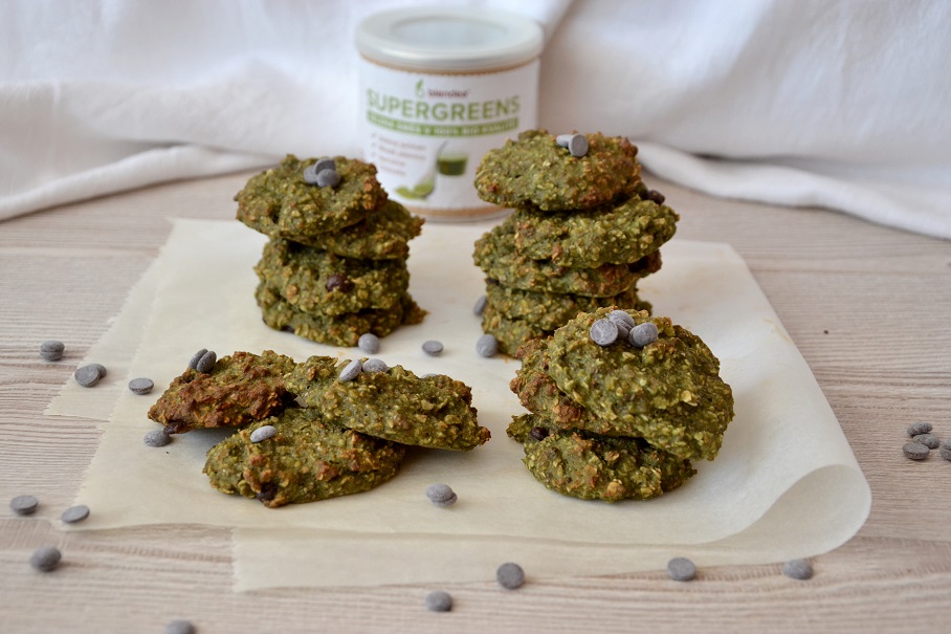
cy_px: 317
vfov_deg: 20.2
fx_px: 1783
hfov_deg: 29.9
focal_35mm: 68
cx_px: 476
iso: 800
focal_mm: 45
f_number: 4.8
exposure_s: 1/50
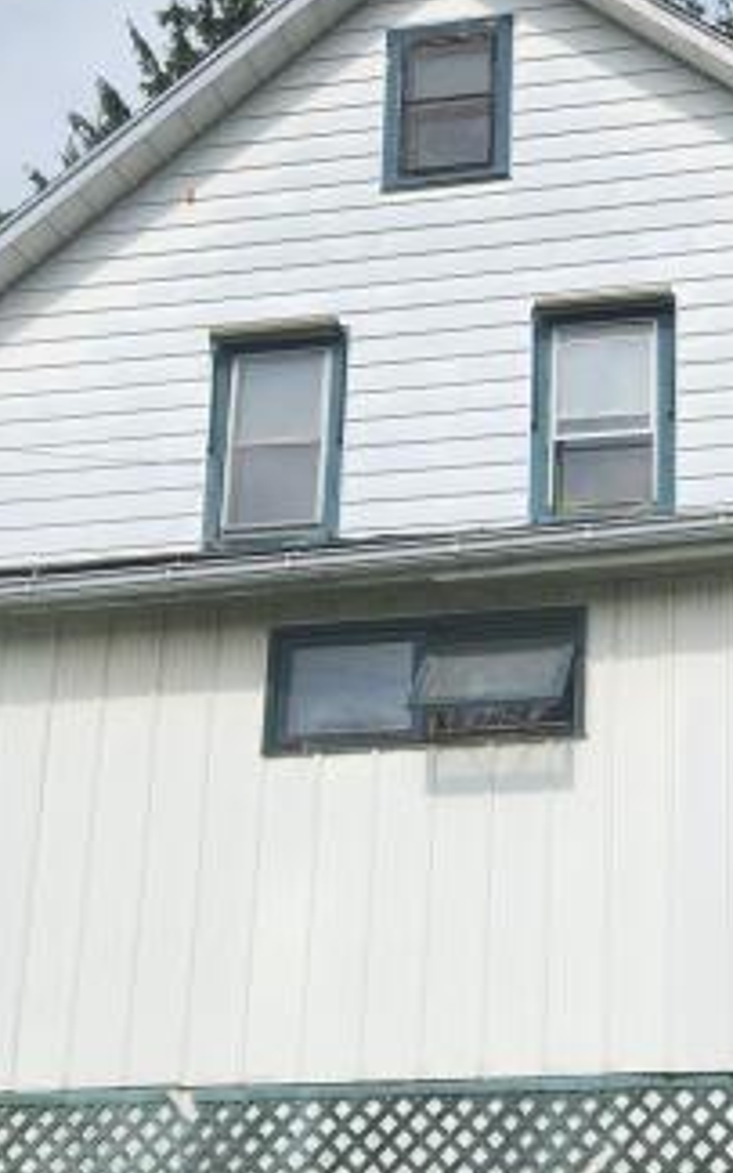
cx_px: 686
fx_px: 1727
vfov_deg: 37.4
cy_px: 689
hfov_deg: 23.2
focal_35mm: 54
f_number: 1.8
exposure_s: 1/2049
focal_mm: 5.4
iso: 20
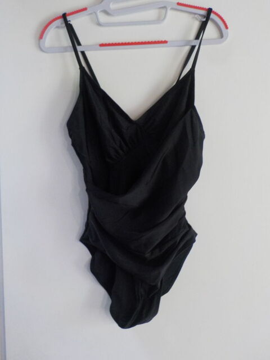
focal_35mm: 30
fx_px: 312
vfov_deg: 60.0
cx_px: 135
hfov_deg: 46.8
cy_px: 180
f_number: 3.3
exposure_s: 1/25
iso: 400
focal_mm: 4.1
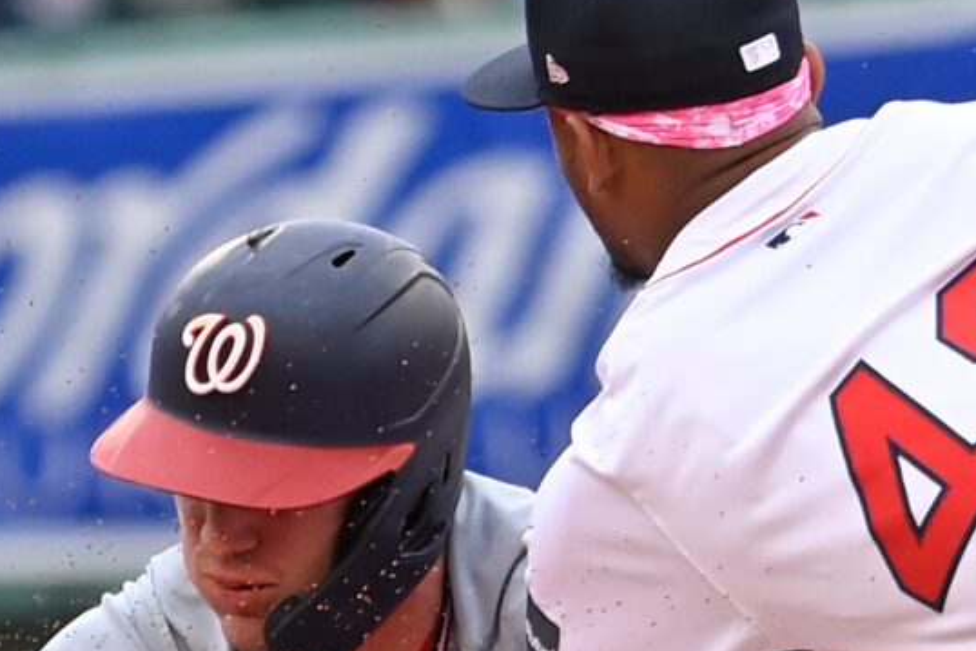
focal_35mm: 1665
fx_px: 45149
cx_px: 657
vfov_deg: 0.8
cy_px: 159
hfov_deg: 1.2
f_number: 6.3
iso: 2500
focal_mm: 350
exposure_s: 1/2000
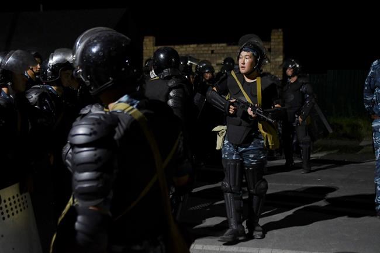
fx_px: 538
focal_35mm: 51
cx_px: 190
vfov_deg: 26.5
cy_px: 126
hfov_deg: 38.9
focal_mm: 34
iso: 3200
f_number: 2.8
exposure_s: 1/60
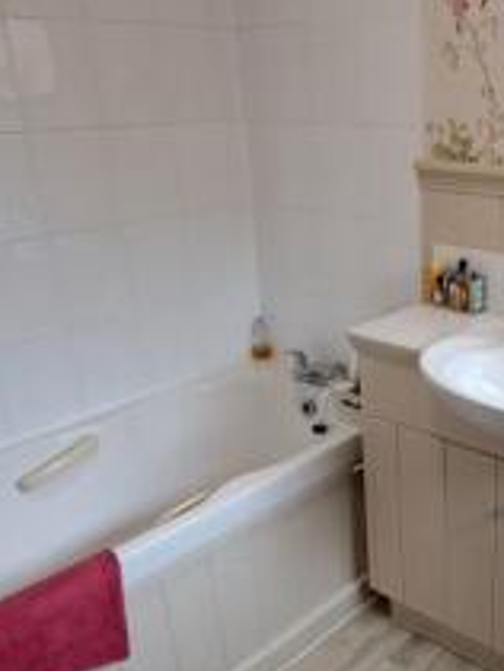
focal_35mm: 36
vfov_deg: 51.1
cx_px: 442
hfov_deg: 37.4
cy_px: 382
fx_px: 697
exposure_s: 1/50
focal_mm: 1.74
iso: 80
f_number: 2.2
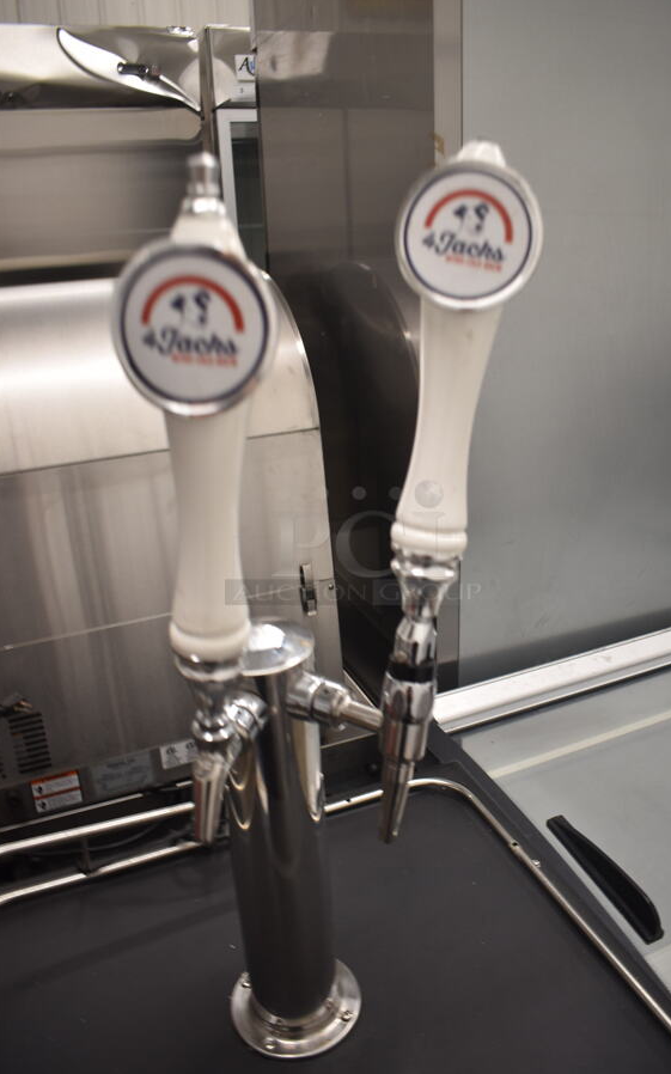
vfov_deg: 66.5
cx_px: 359
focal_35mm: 28
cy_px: 542
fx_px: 820
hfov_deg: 44.5
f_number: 3.5
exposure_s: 1/30
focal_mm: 18
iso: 220
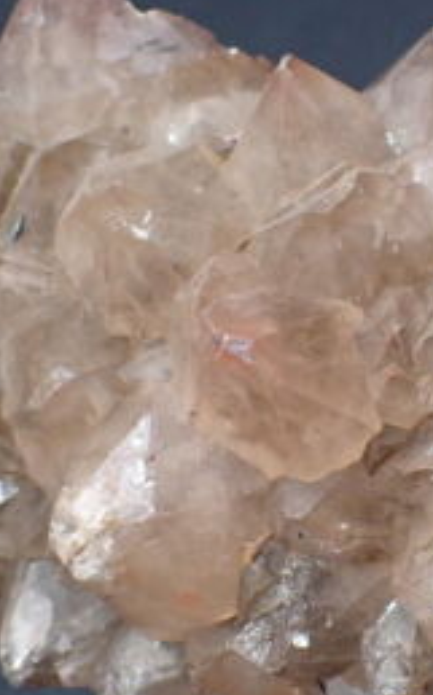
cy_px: 415
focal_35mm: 197
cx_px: 342
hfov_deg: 6.6
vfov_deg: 10.6
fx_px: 3724
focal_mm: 18
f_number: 4.9
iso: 500
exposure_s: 1/400
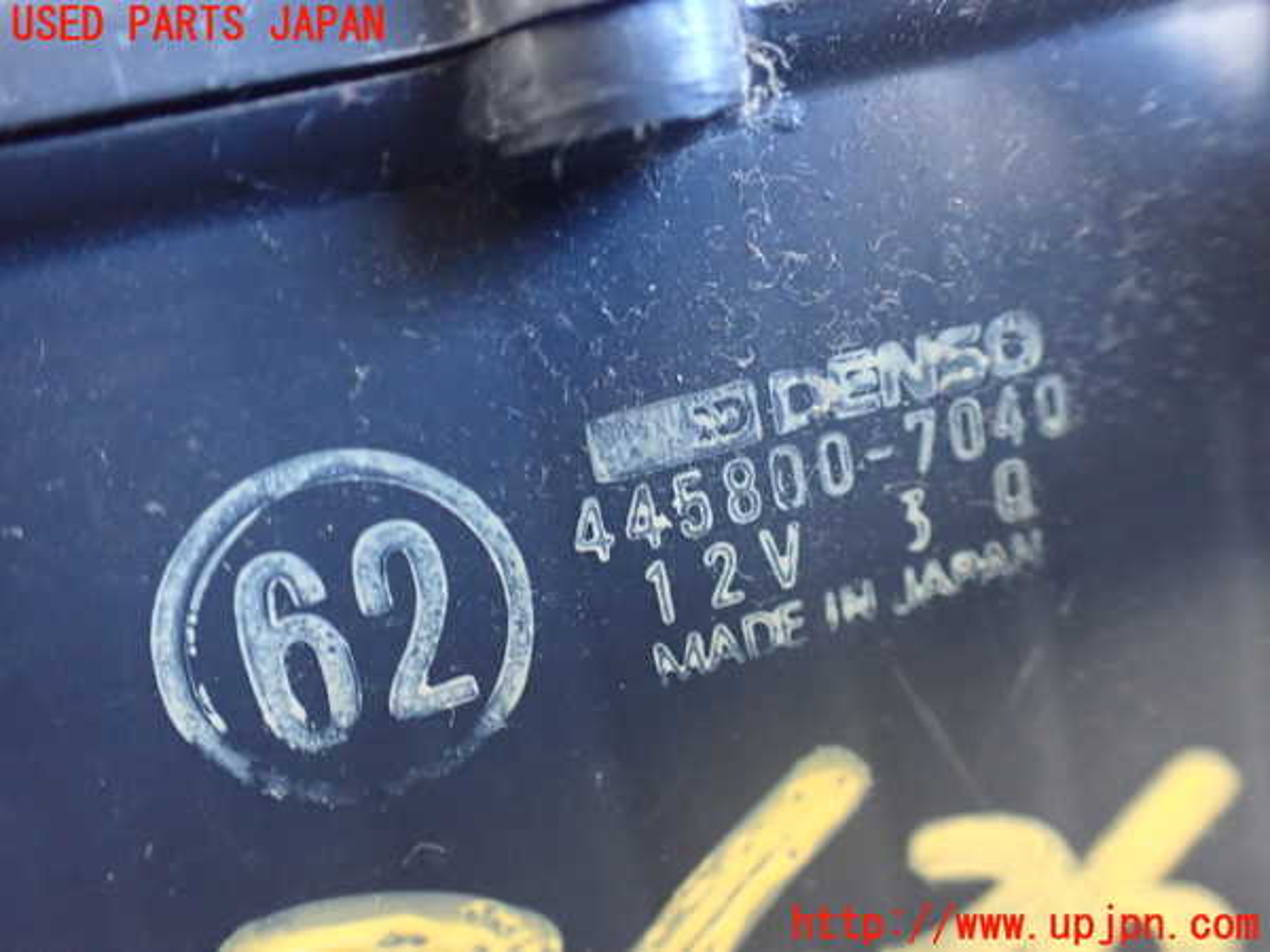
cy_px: 476
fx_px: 1101
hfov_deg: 60.0
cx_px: 635
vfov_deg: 46.8
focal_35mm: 30
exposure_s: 1/30
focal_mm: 5.4
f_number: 2.3
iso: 1000
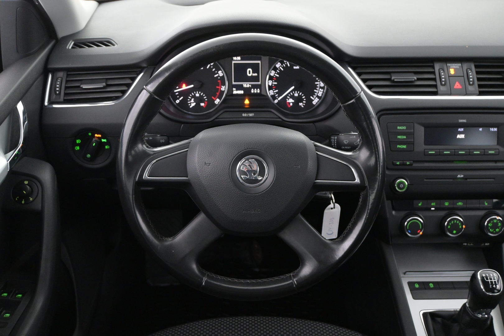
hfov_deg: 52.2
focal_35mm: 37
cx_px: 252
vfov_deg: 36.2
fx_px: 514
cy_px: 168
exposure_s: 1/40
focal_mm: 24.5
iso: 3600
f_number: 4.2
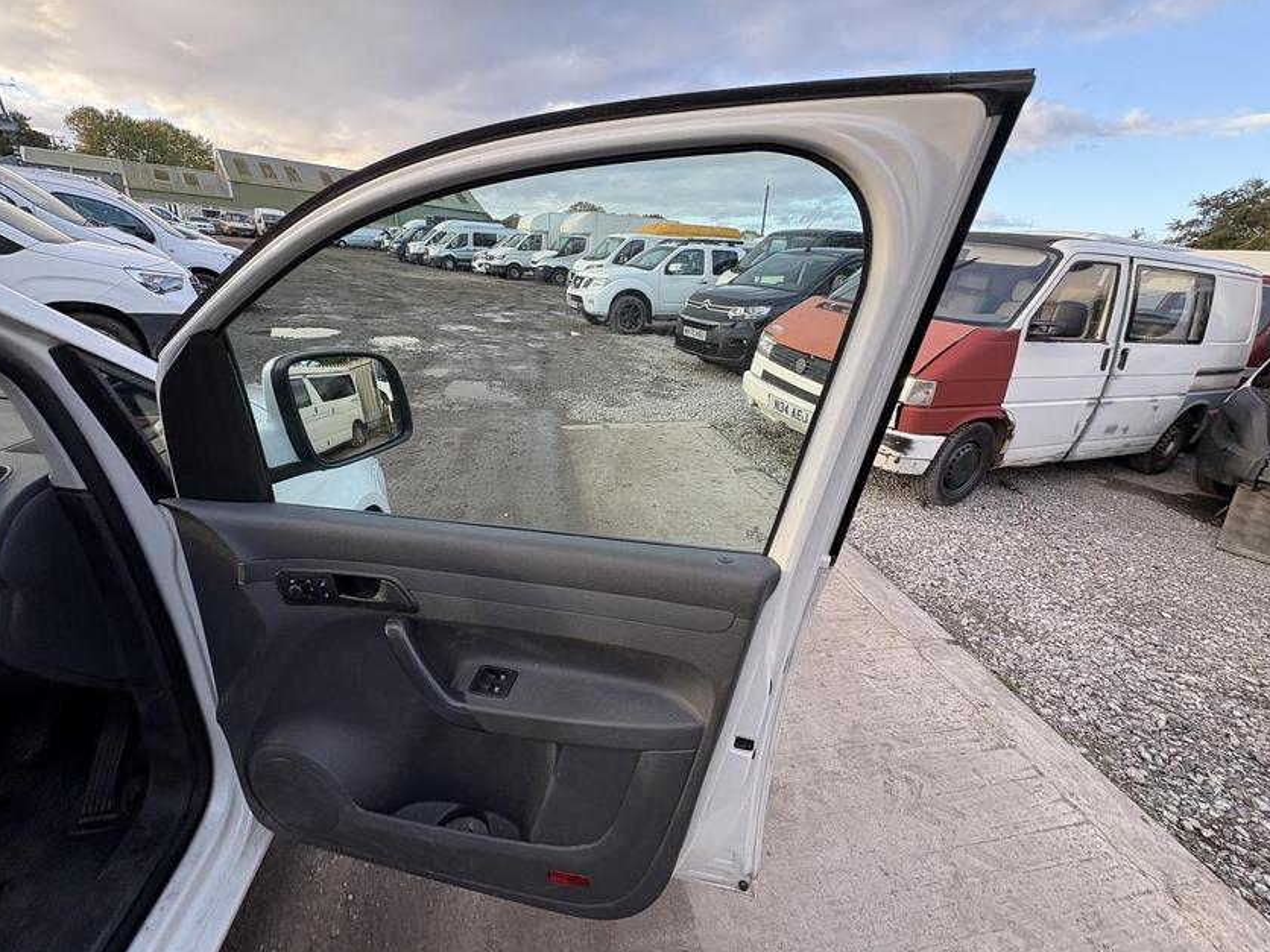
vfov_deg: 81.7
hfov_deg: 98.2
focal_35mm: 15
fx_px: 550
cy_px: 481
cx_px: 643
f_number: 2.2
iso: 40
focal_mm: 2.22
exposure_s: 1/99
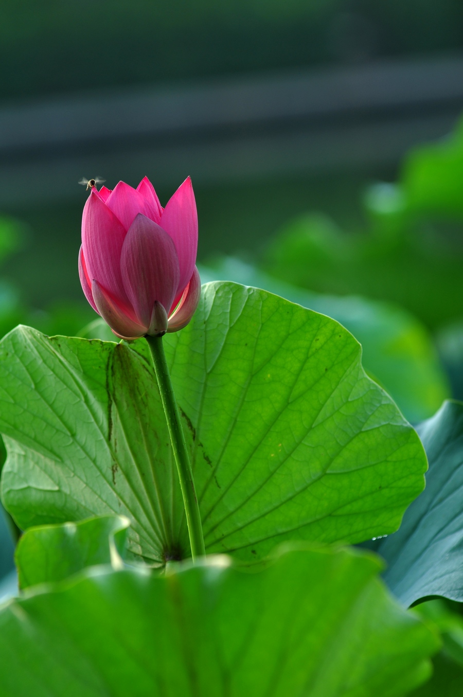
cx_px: 232
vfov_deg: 7.4
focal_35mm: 278
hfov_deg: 4.9
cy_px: 348
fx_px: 5367
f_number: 5
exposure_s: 1/160
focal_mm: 185
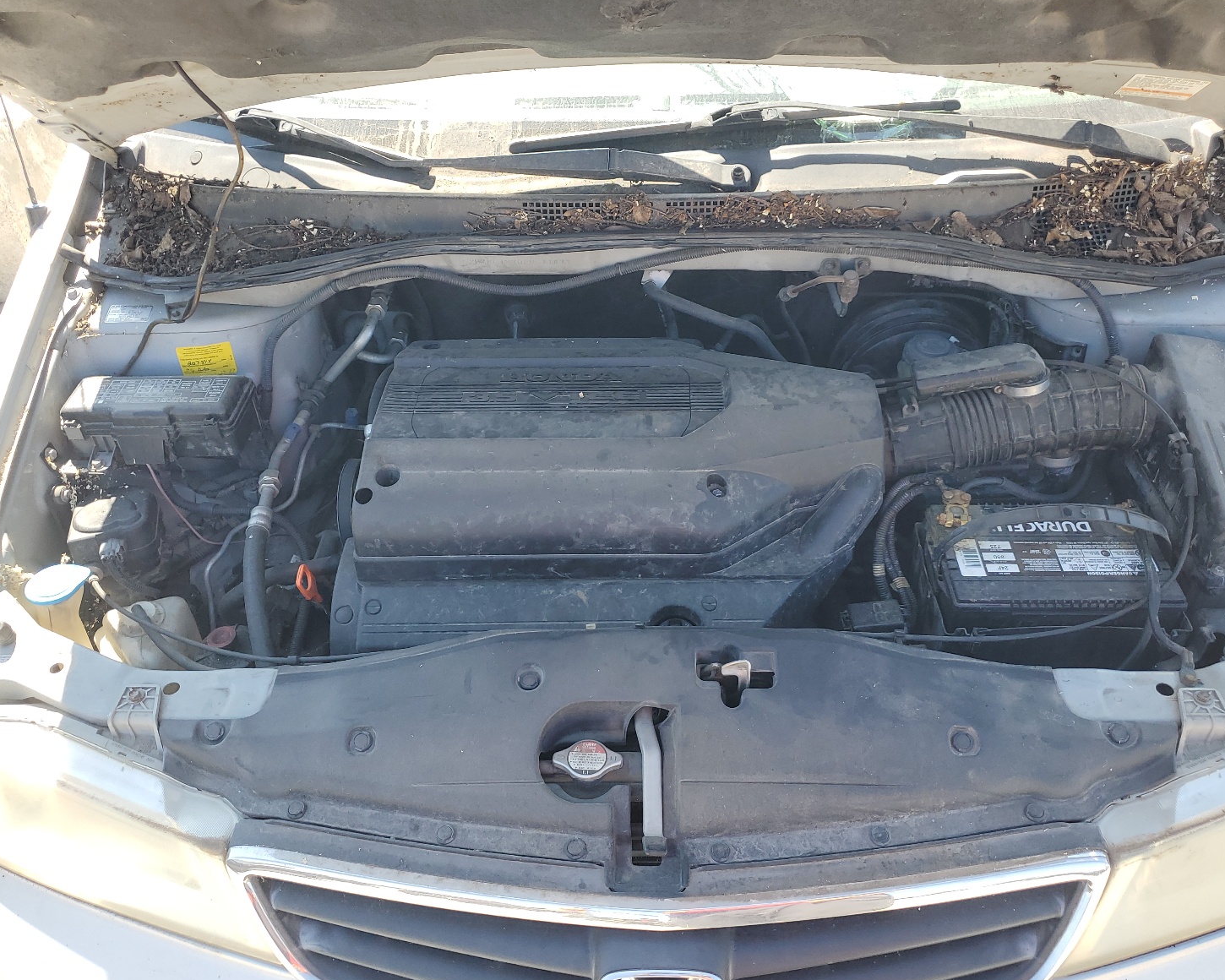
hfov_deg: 62.1
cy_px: 484
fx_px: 1015
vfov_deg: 51.5
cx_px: 662
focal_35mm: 28
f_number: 1.5
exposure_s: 1/476
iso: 50
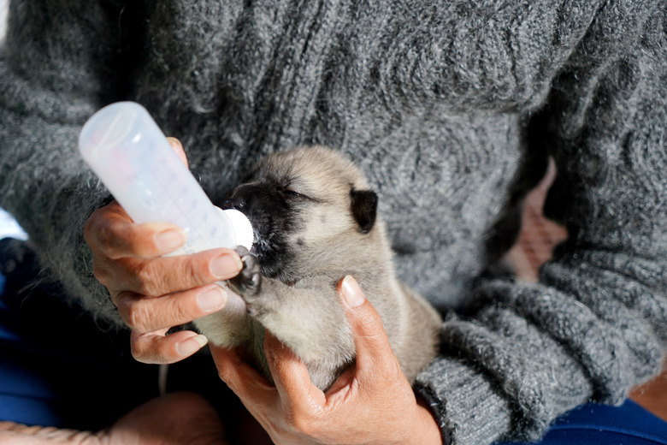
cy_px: 222
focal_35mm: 61
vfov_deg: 22.3
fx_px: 1130
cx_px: 334
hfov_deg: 32.9
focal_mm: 61
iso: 400
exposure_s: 1/50
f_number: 4
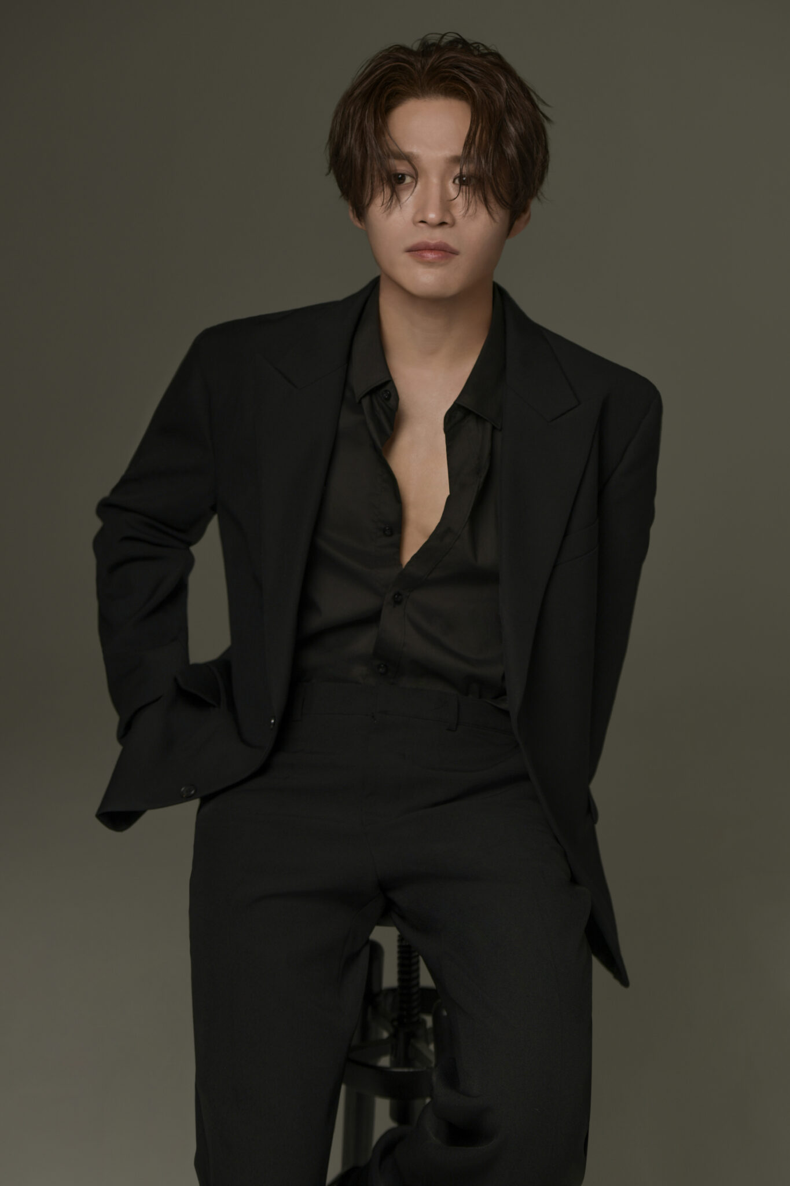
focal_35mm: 90
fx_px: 2963
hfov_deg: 15.2
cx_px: 395
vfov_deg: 22.6
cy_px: 593
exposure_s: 1/100
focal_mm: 75
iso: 40
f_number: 4.5
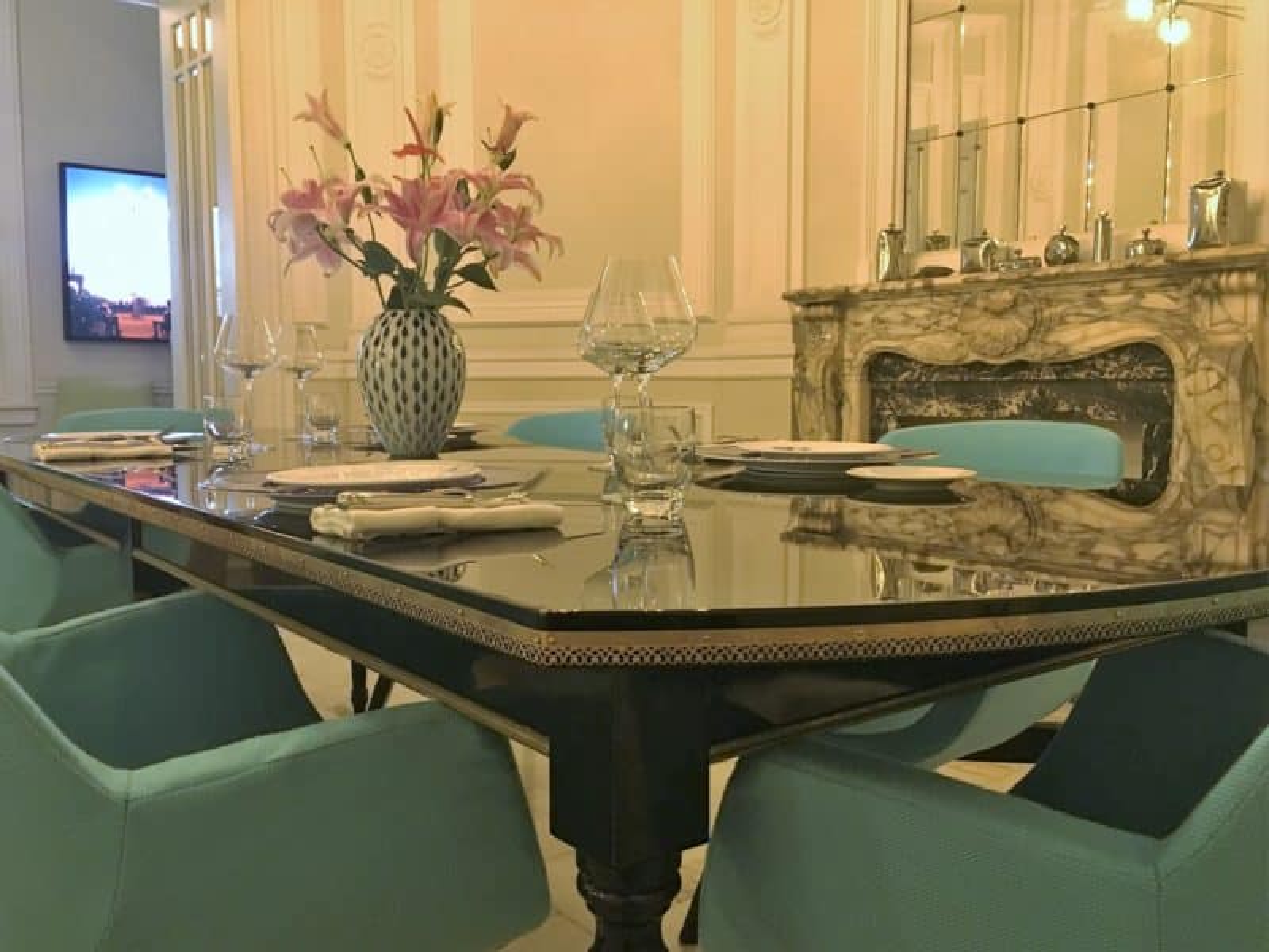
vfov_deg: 48.2
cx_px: 634
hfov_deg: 61.7
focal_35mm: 29
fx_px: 1063
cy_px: 476
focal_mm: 4.15
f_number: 2.2
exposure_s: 1/17
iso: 200
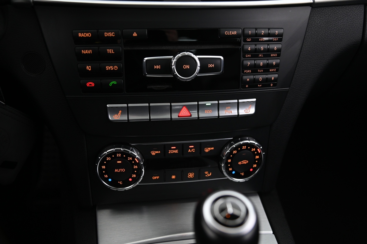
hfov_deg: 50.7
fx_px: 387
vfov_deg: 35.0
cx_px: 184
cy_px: 122
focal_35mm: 38
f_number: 4
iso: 2000
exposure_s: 1/20
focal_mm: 38
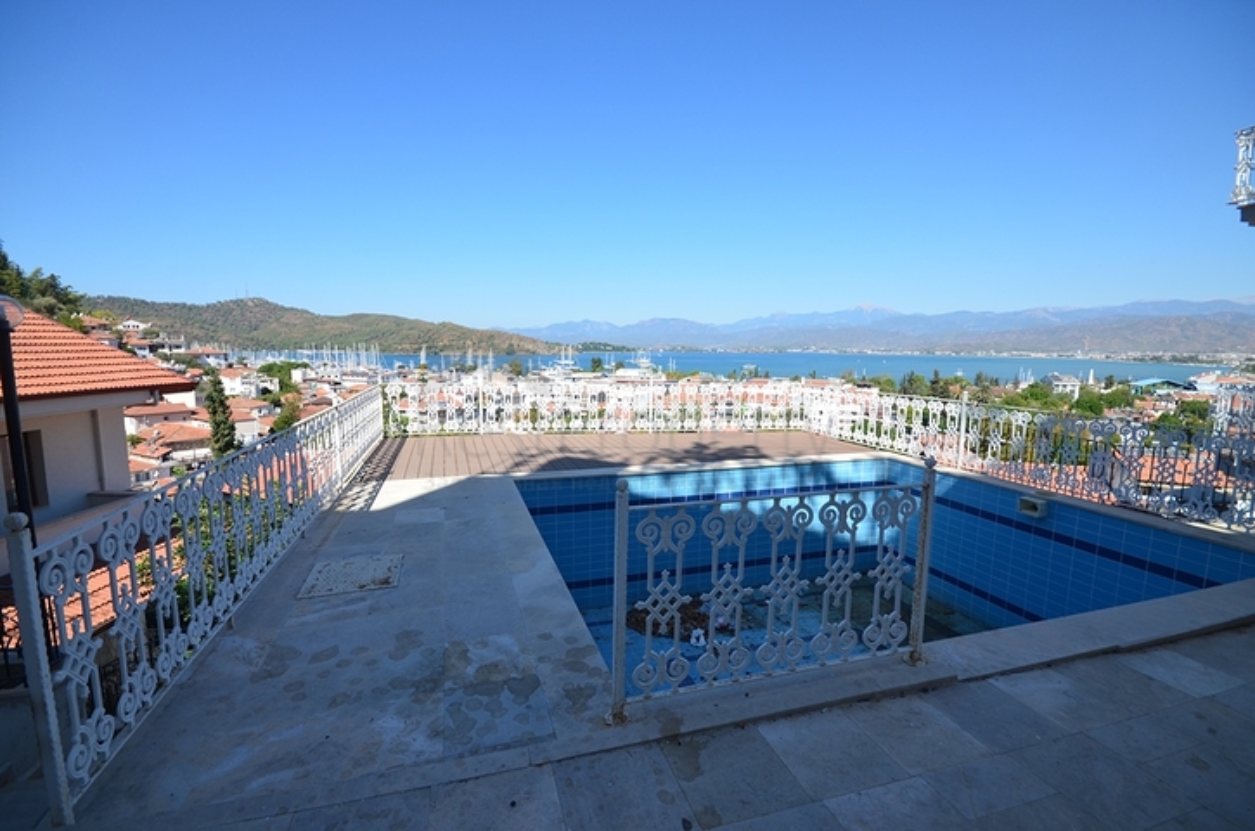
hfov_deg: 100.5
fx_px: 522
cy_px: 416
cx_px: 628
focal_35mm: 15
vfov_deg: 77.1
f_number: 10
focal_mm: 10
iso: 220
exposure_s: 1/250
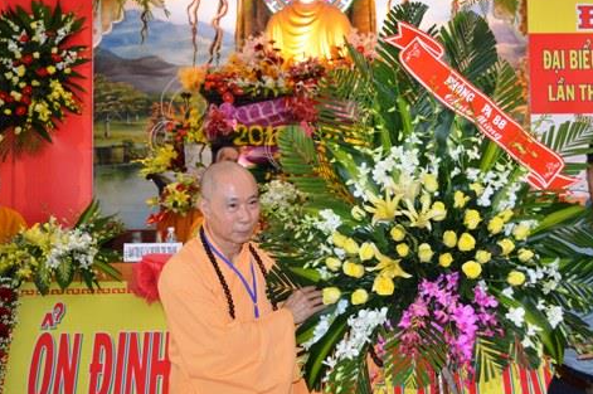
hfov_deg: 37.5
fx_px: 872
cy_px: 169
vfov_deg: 25.4
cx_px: 313
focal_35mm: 53
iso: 720
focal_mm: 26
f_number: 4.2
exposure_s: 1/60
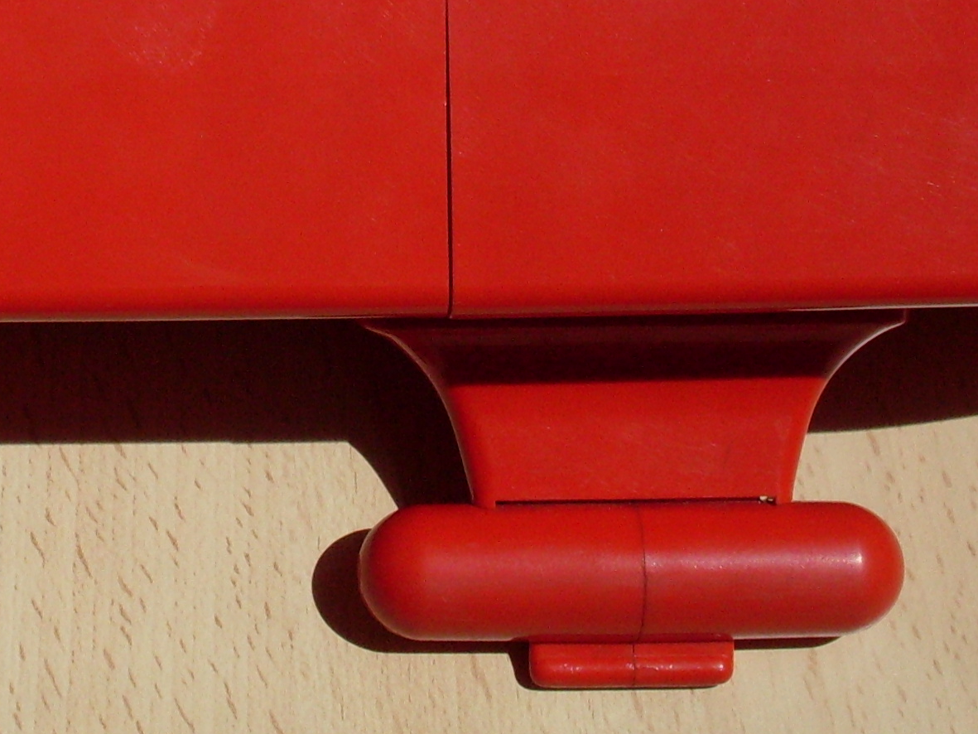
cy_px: -78
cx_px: 153
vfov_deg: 13.8
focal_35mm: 105
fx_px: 2967
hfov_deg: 18.5
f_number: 8.4
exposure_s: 1/350
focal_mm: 6.3
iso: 80
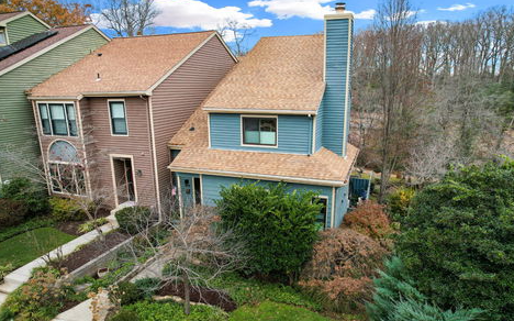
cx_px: 260
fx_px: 322
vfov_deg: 52.9
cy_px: 171
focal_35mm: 23
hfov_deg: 77.2
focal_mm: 8.38
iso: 100
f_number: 2.8
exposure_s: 1/240
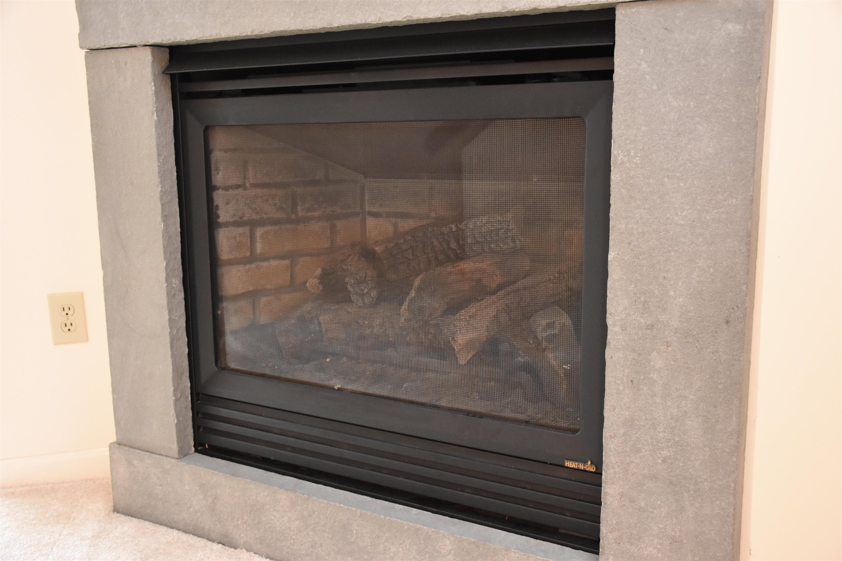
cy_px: 280
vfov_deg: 36.9
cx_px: 421
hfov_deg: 53.1
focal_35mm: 36
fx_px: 842
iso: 2500
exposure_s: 1/60
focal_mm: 24
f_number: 4
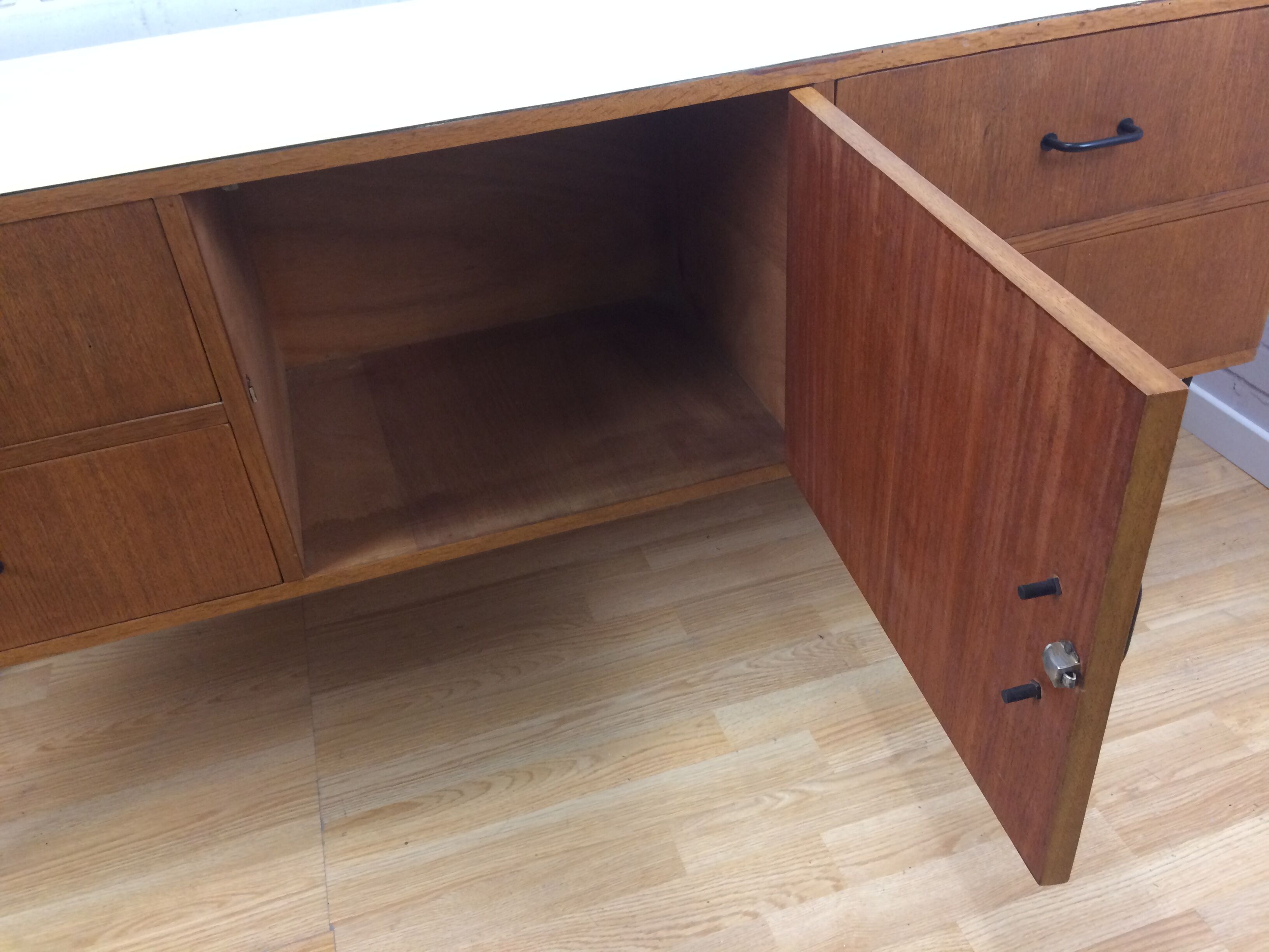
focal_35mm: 29
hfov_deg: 61.7
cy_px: 476
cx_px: 634
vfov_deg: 48.2
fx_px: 1063
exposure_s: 1/33
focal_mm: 4.15
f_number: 2.2
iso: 160
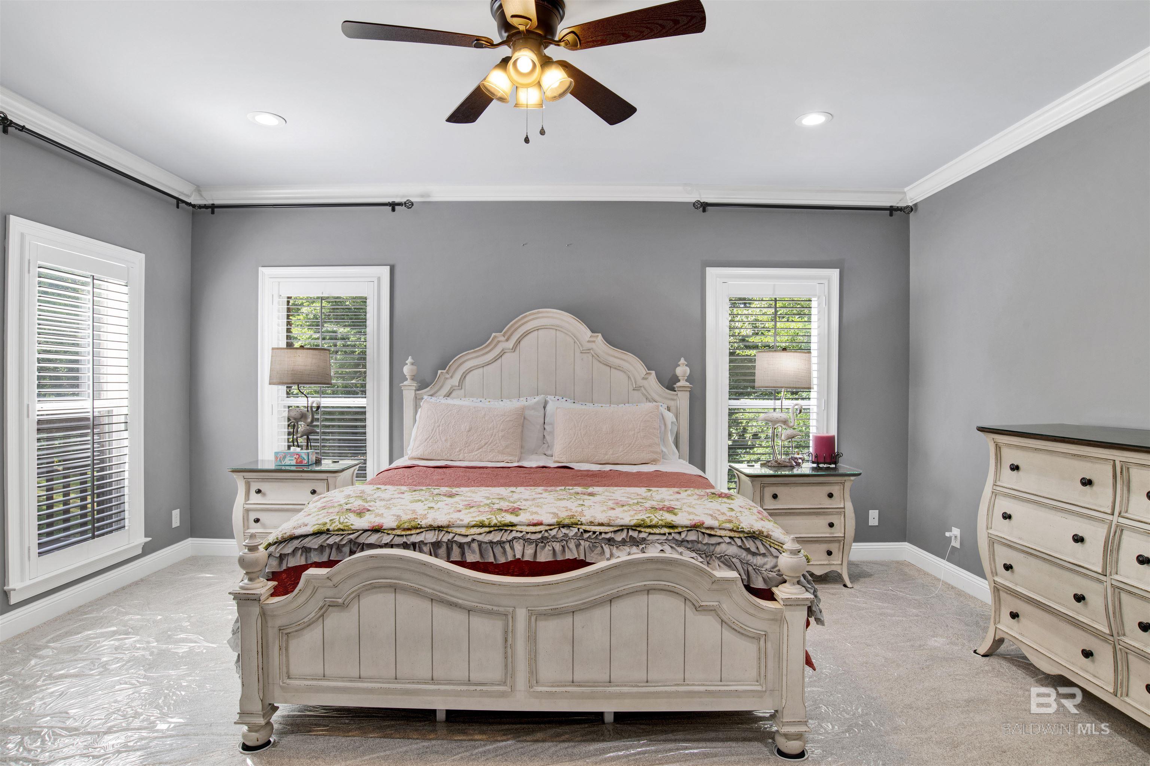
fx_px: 575
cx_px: 575
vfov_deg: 67.4
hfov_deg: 90.0
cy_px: 383
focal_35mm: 18
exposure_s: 1/4
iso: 200
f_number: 11
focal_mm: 18
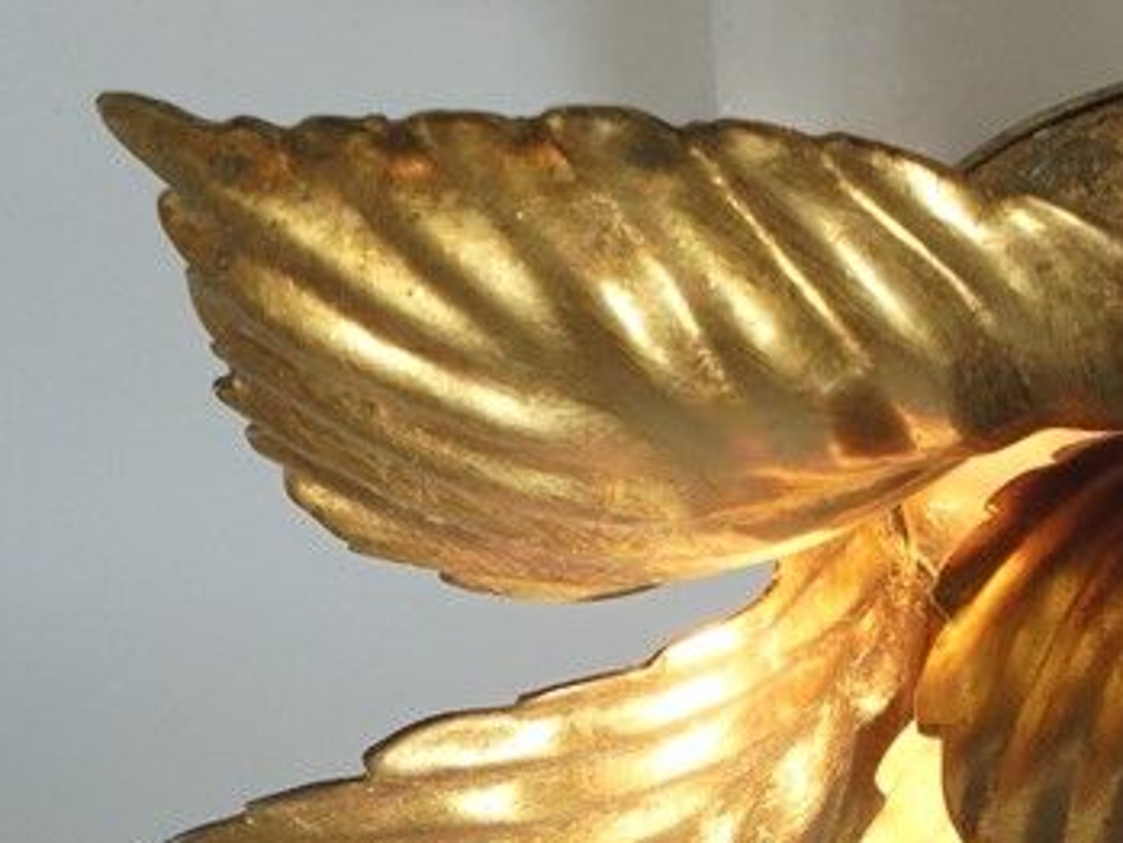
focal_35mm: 98
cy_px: 816
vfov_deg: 14.9
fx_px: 3180
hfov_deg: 18.8
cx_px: 1397
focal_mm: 6.9
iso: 100
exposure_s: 1/60
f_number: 4.2
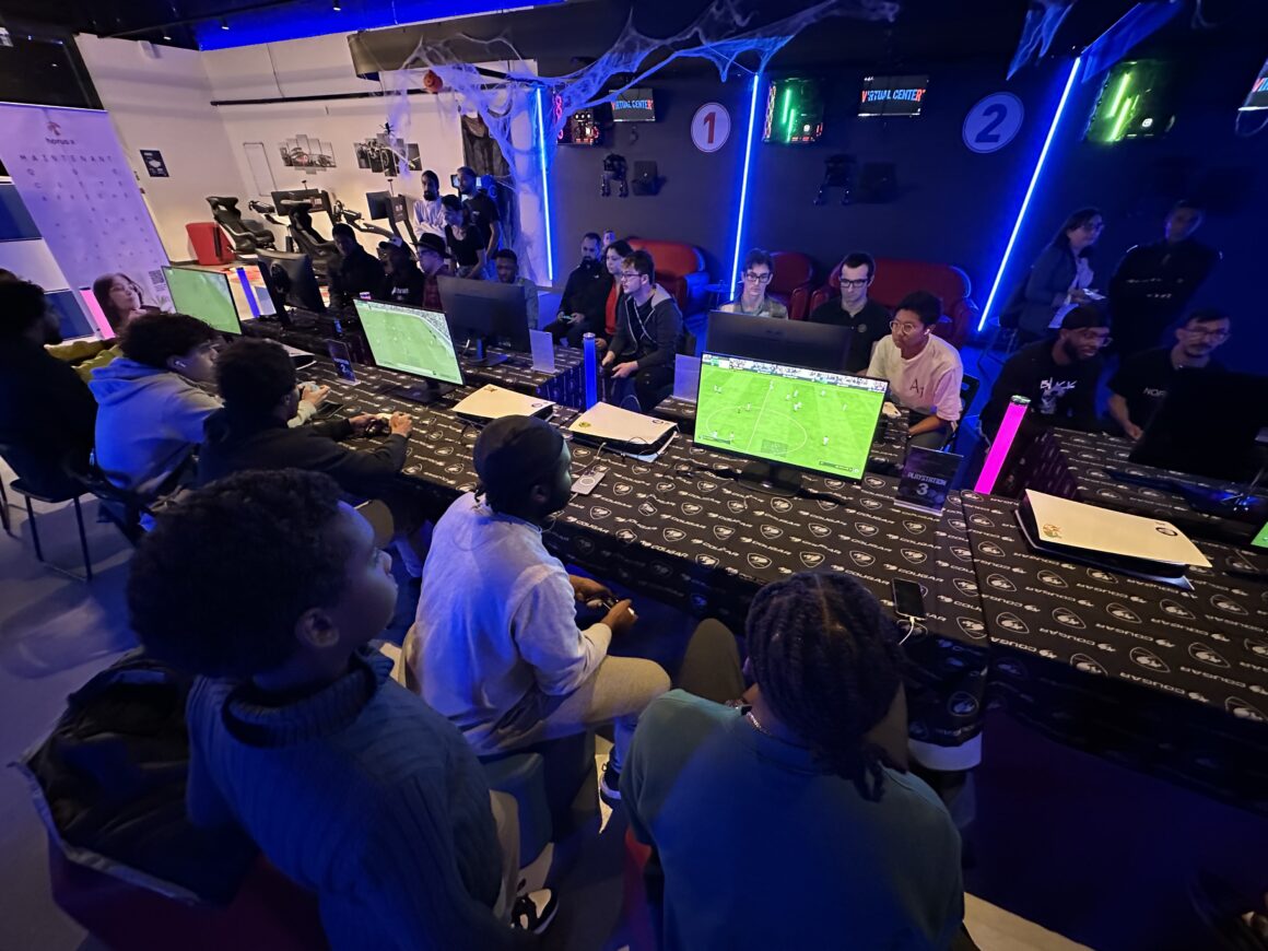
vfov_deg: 85.7
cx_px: 634
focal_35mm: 14
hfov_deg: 102.1
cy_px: 476
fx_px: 513
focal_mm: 2.22
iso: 1000
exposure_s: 1/34
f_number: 2.2
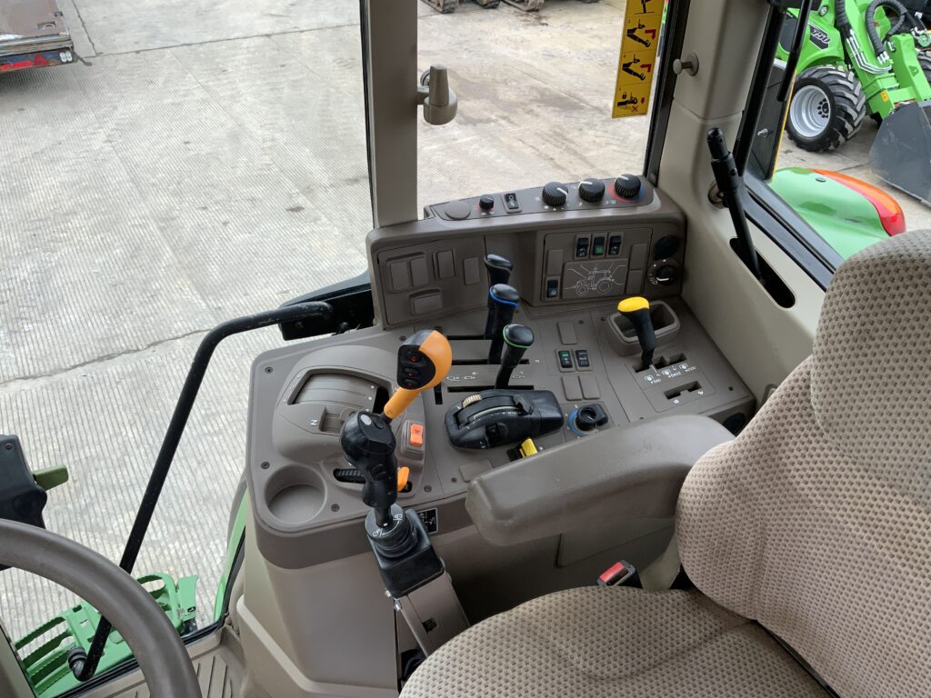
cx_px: 466
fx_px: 780
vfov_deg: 48.2
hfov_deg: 61.7
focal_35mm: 29
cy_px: 349
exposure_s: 1/207
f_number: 1.8
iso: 16
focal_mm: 3
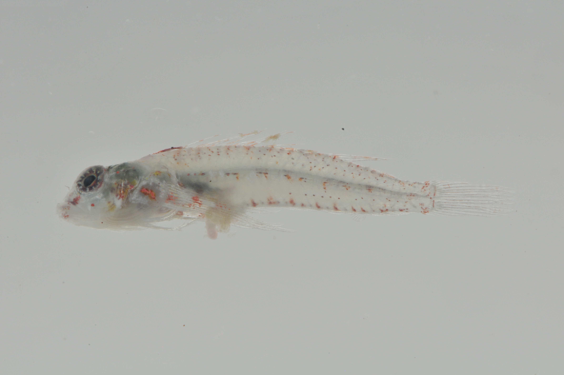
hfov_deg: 13.1
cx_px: 282
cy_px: 188
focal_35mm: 158
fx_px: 2464
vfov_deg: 8.7
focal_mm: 105
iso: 200
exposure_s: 1/60
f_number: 36
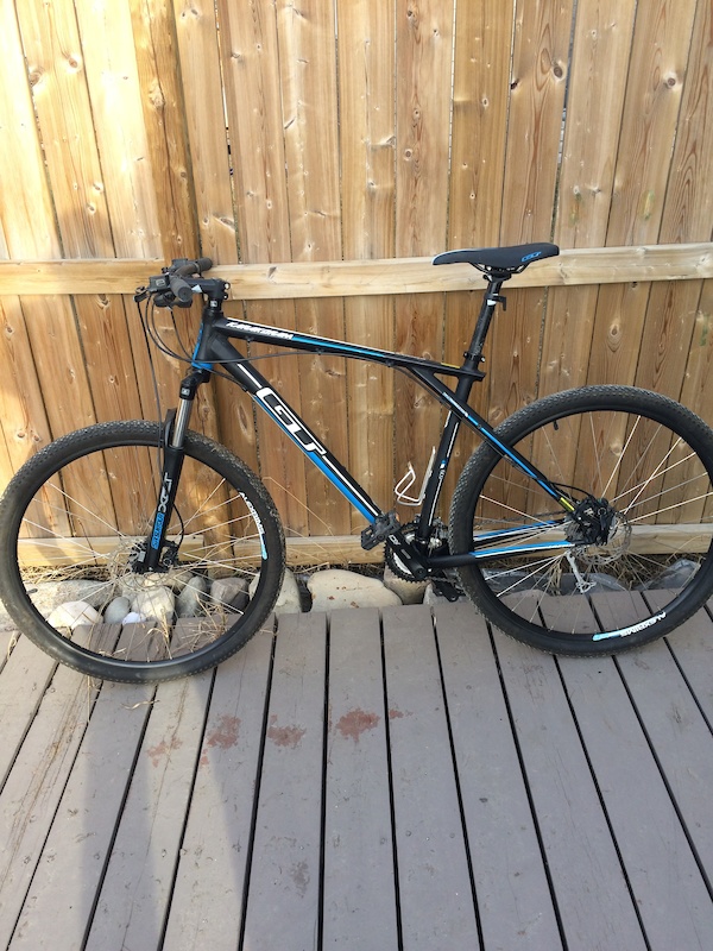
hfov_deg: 48.2
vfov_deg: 61.7
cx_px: 356
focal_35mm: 29
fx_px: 796
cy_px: 476
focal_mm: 4.15
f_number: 2.2
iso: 32
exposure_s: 1/170
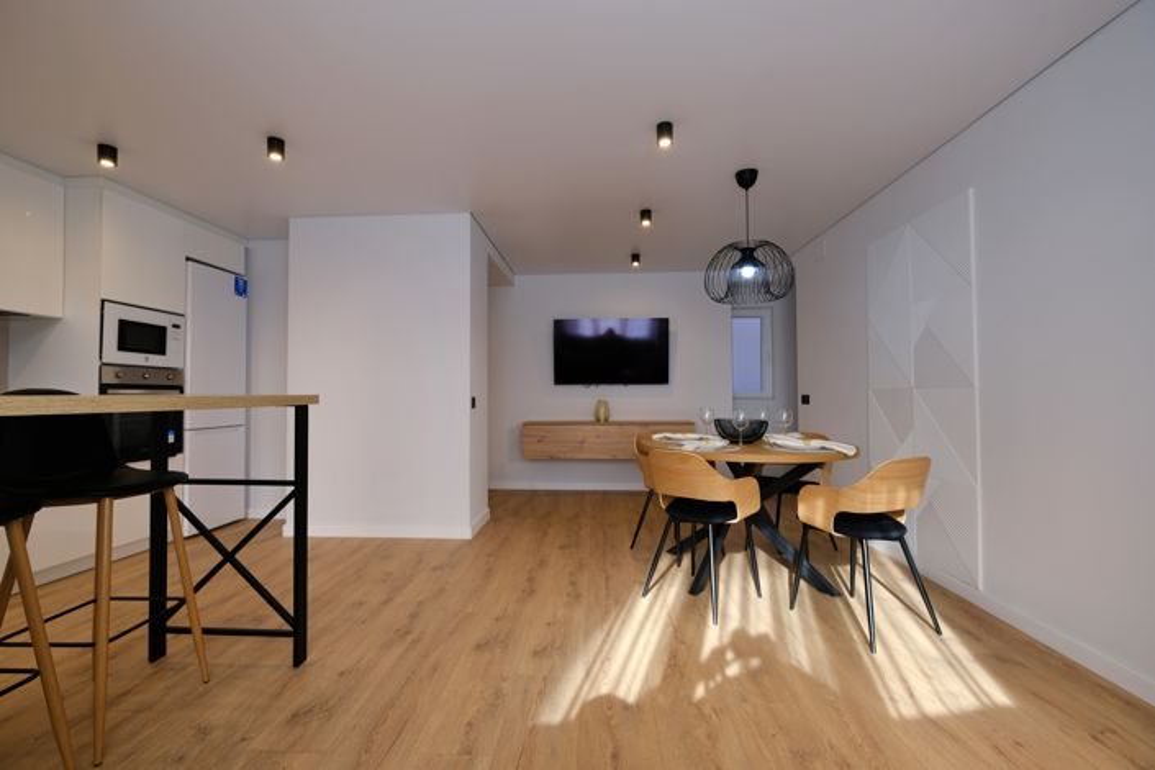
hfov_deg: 100.4
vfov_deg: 77.3
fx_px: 481
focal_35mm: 15
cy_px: 385
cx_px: 578
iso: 160
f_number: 4.5
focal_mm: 10
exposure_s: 1/38
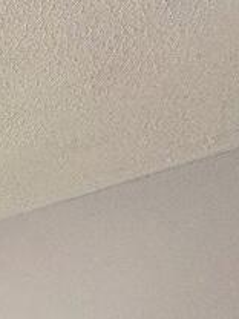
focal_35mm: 69
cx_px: -469
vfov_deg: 21.2
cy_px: 540
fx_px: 635
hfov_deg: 11.7
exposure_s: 1/100
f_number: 2.2
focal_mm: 2.22
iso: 160
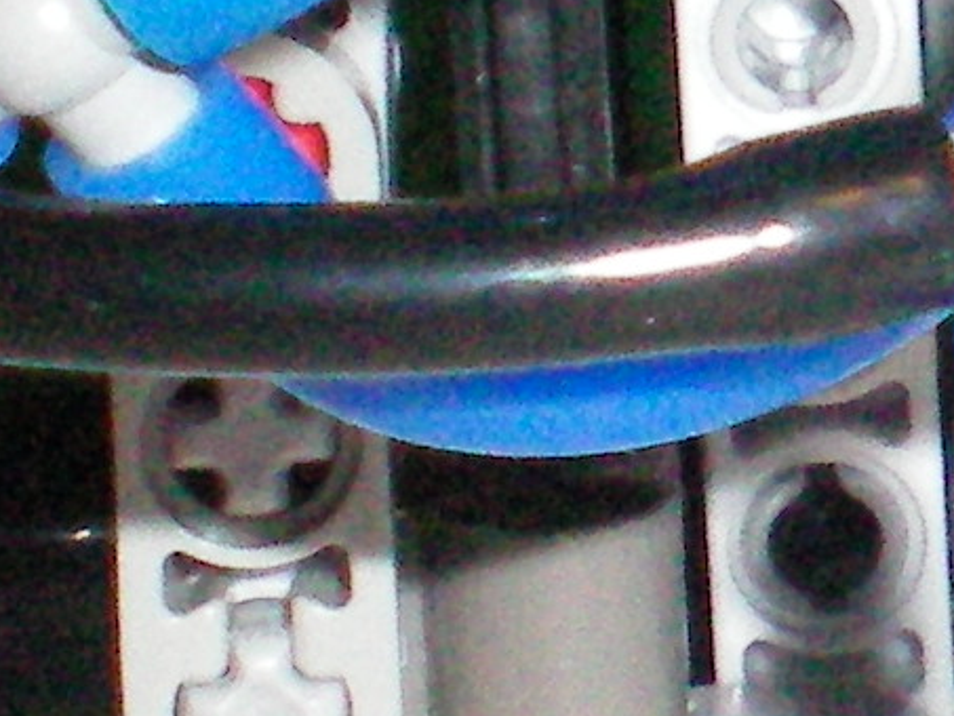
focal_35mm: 274
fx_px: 7553
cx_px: 2039
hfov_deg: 6.9
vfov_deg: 5.4
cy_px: 46
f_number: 4.6
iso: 400
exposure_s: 1/60
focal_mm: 6.3
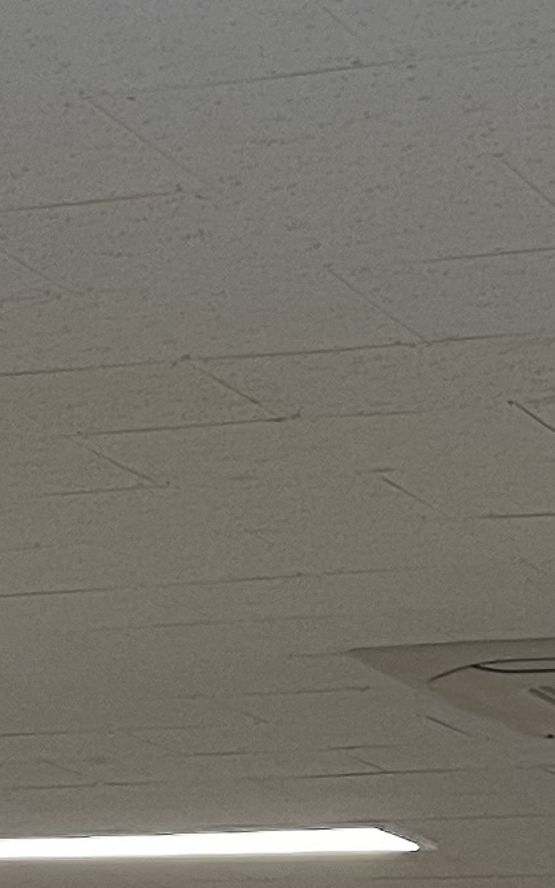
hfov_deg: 7.9
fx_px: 4018
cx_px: -35
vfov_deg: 12.3
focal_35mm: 166
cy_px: 1087
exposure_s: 1/60
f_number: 1.5
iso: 80
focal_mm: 5.7
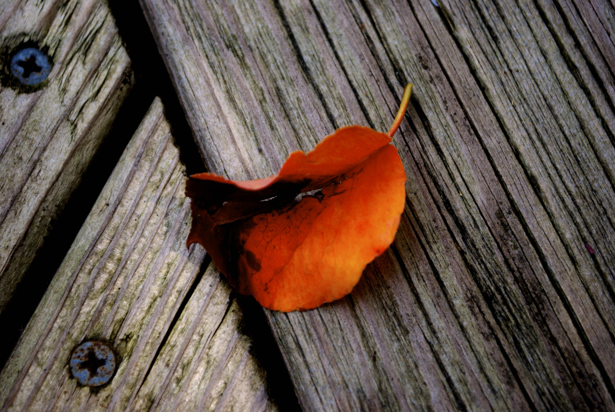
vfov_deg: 16.6
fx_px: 1411
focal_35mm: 82
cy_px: 206
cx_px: 308
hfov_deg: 24.6
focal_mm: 55
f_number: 5.6
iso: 200
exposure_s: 1/100
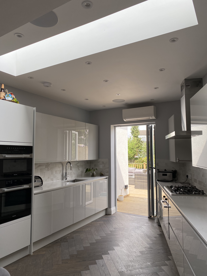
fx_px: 207
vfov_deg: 67.3
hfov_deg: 53.1
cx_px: 104
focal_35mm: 26
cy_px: 138
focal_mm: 4.25
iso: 32
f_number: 1.8
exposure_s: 1/411
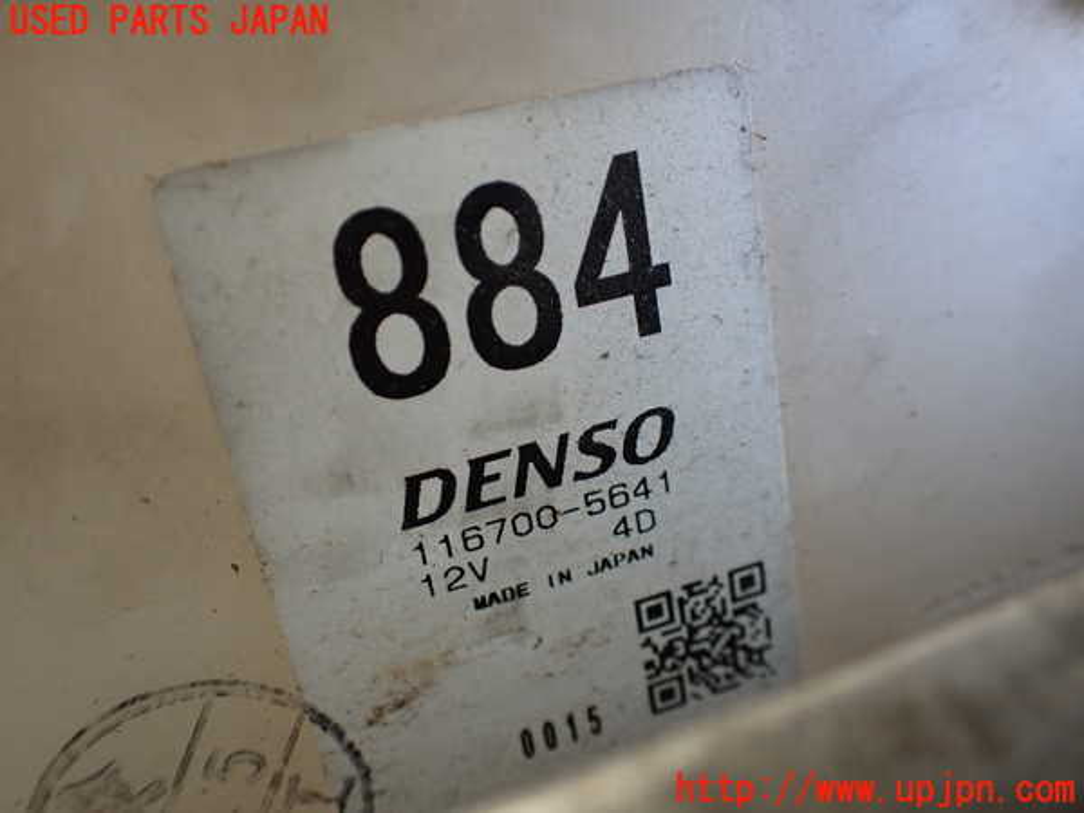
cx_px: 542
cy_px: 406
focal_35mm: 30
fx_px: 939
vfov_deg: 46.8
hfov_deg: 60.0
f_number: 2.3
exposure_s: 1/125
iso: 320
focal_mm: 5.4
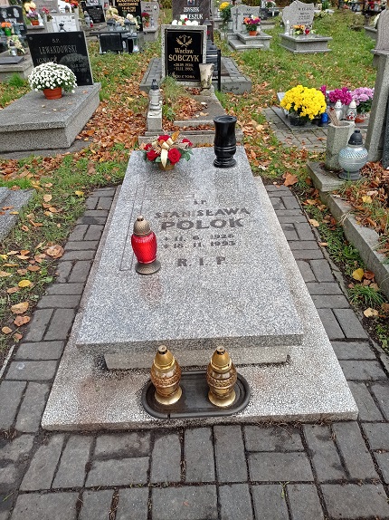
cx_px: 194
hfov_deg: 49.7
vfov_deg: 63.5
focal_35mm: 28
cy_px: 260
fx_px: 420
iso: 102
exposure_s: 1/494
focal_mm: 4.74
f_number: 1.79
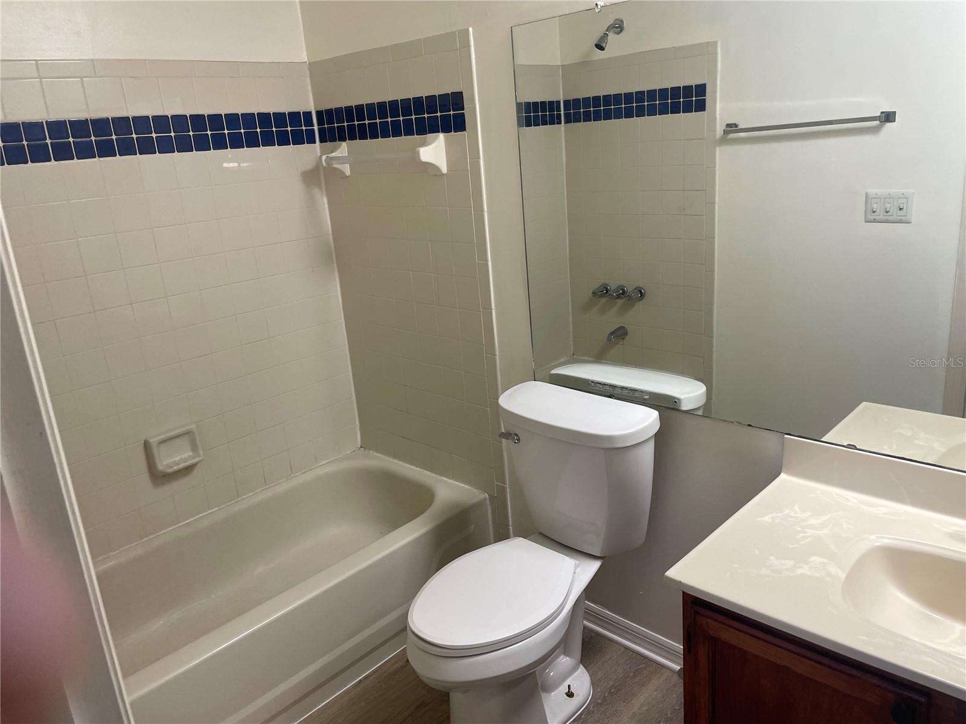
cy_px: 362
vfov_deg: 53.1
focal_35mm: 26
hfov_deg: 67.3
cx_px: 483
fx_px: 726
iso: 125
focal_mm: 4.2
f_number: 1.6
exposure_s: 1/120
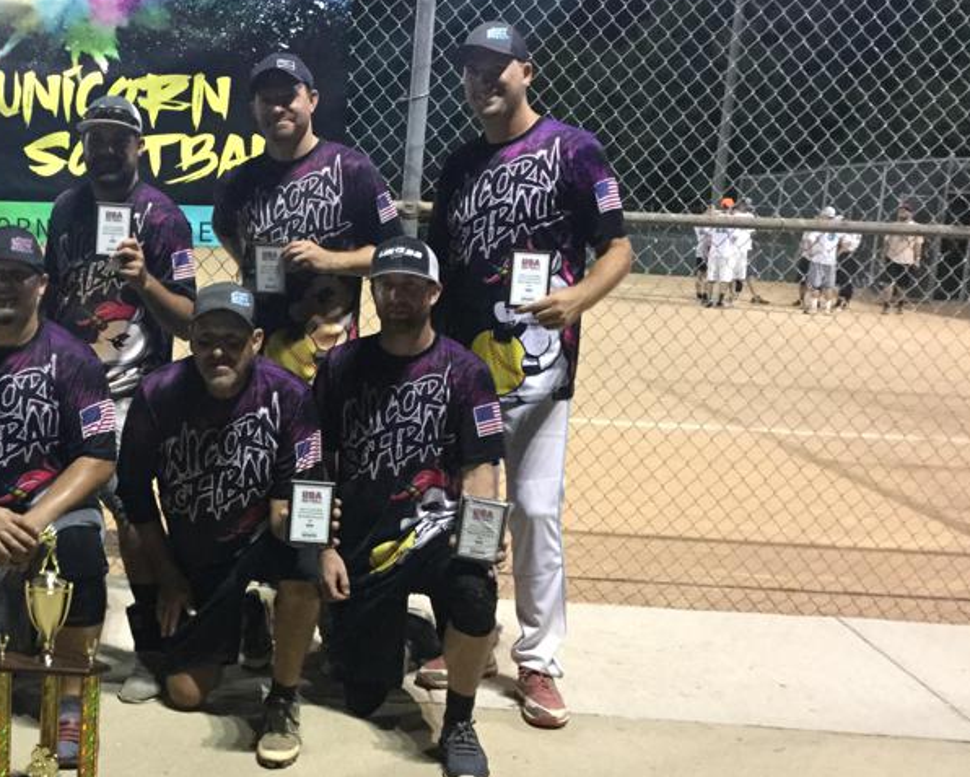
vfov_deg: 29.1
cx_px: 161
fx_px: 1493
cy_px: 443
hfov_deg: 34.6
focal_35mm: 52
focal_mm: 3.3
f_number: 2.4
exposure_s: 1/24
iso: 200
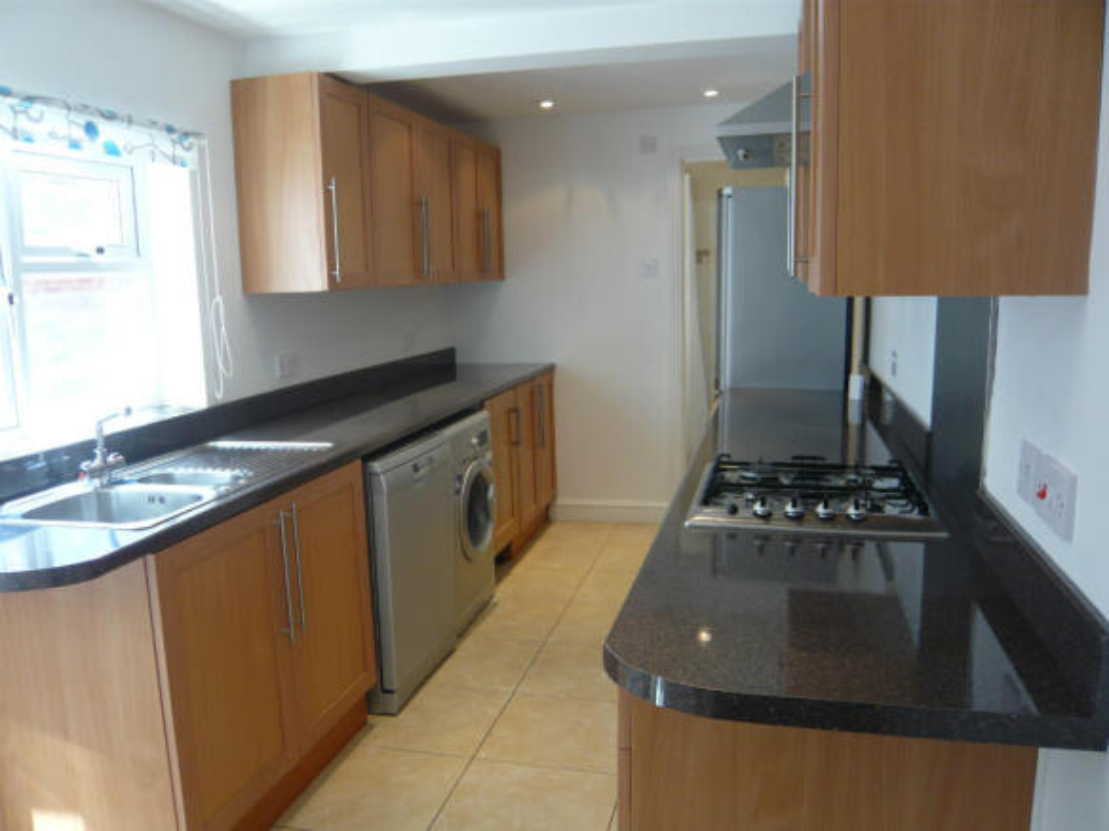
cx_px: 554
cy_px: 416
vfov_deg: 49.7
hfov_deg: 63.5
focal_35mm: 28
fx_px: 897
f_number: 2.8
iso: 100
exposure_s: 1/30
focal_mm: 4.6
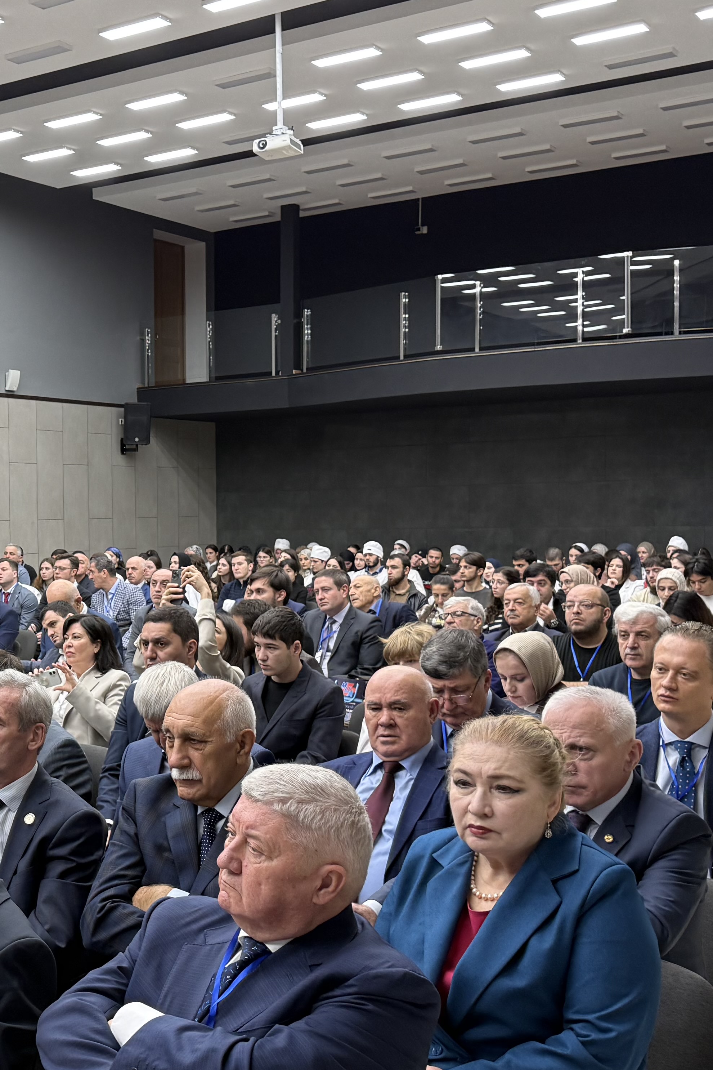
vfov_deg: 41.1
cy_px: 569
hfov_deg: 26.5
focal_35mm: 48
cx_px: -8
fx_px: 1426
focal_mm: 6.76
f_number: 1.78
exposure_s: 1/100
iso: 160
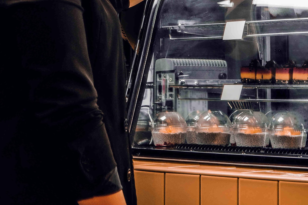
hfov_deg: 15.6
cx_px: 187
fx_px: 1121
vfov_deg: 10.3
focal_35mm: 131
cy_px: -21
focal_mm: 35
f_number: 6.4
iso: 200
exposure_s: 1/30
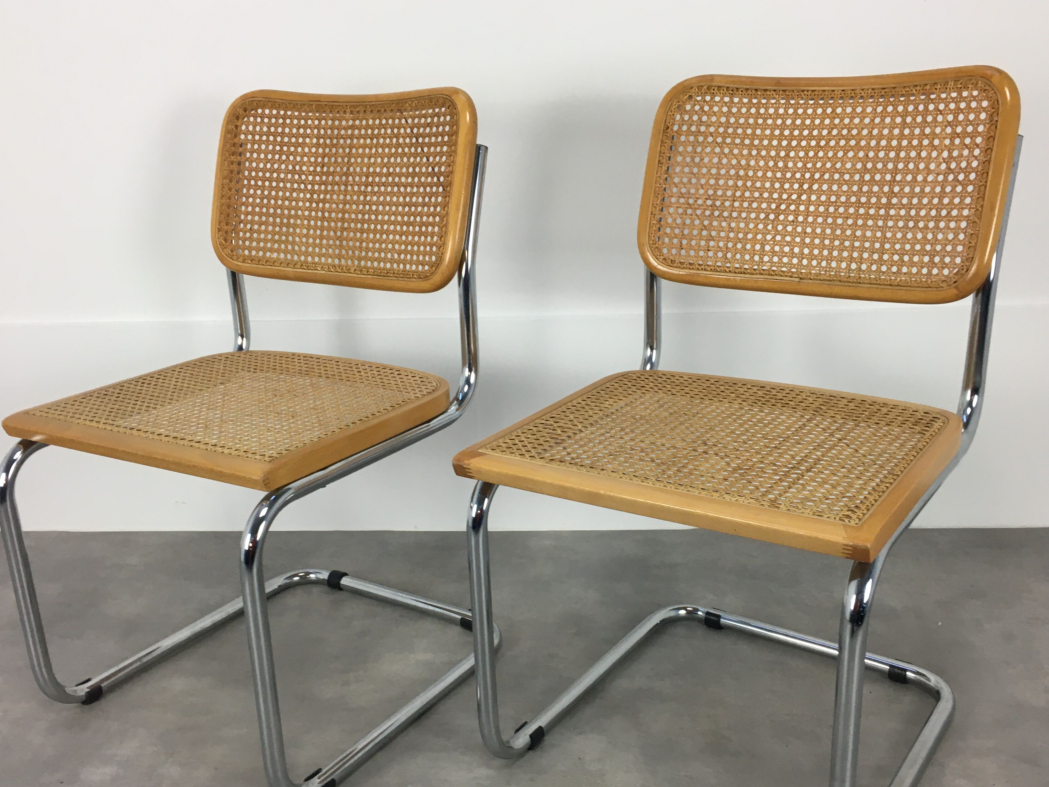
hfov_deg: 52.6
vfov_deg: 40.6
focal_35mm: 35
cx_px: 531
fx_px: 1061
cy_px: 444
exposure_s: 1/33
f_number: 2.2
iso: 40
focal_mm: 4.15
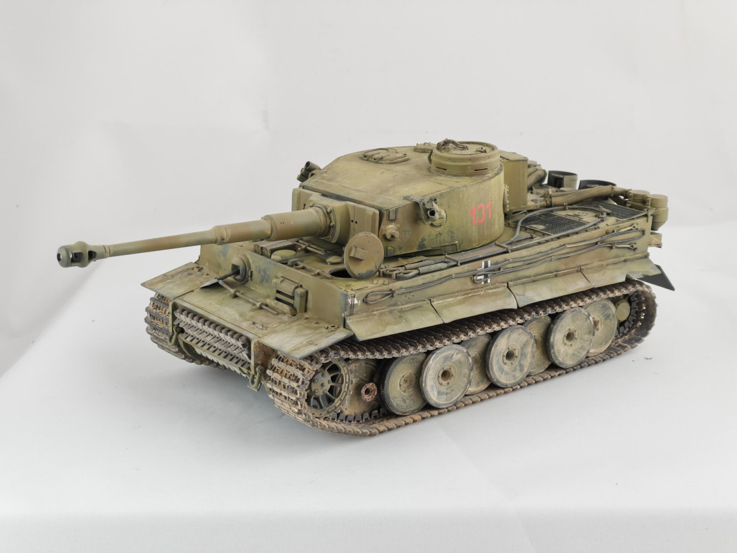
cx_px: 368
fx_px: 1639
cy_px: 276
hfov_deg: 25.3
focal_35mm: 77
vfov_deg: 19.1
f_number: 2.8
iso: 40
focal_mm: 9
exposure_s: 1/100
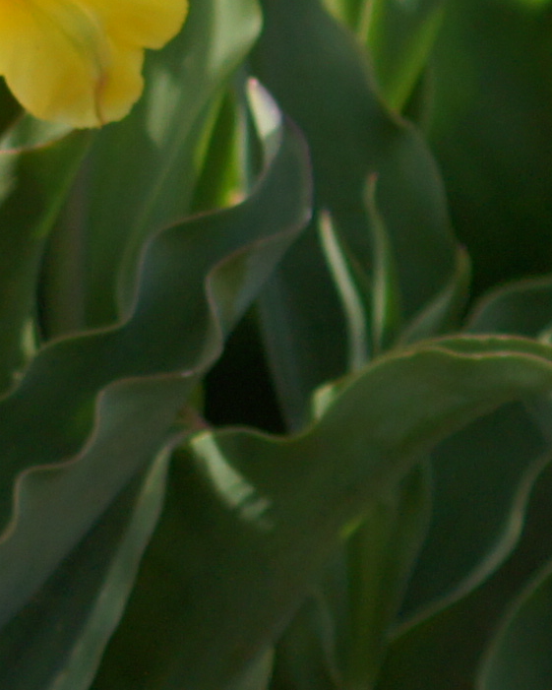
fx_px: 19765
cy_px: -390
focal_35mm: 968
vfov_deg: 2.0
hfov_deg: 1.6
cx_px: -1543
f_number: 5.6
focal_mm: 105
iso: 200
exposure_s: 1/640
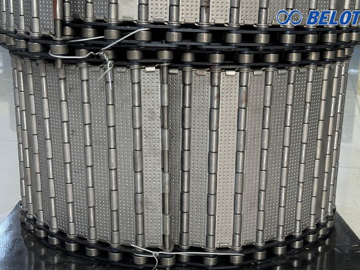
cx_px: 182
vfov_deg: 26.6
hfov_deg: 34.9
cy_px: 149
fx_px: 572
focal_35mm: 55
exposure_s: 1/50
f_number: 1.78
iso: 200
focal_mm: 6.76
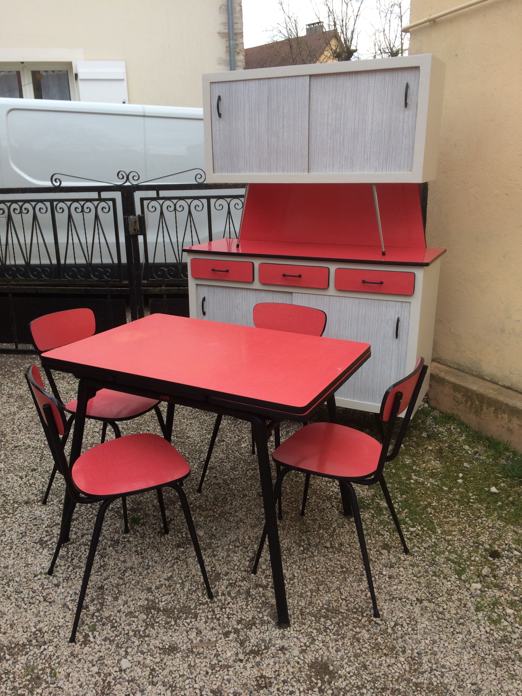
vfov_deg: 61.7
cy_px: 348
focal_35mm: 29
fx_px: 583
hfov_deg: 48.2
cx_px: 261
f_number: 2.2
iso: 32
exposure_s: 1/163
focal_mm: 4.15
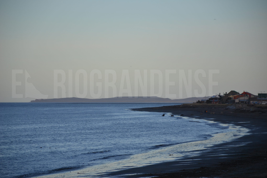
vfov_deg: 6.5
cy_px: 89
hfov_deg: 9.8
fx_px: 1565
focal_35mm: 211
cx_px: 134
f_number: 5.6
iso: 160
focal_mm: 140
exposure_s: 1/500
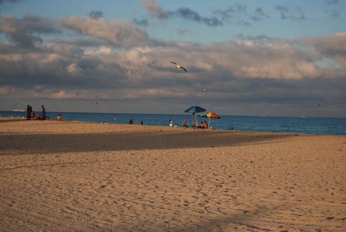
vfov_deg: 16.6
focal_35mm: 82
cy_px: 116
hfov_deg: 24.6
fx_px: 794
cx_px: 173
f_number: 5.6
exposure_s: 1/500
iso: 125
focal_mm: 55
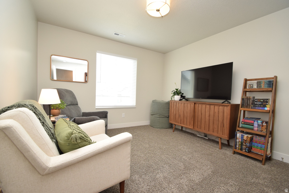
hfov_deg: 100.4
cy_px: 96
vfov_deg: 77.3
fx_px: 120
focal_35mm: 15
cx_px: 144
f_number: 5.6
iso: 800
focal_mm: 10
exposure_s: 1/125
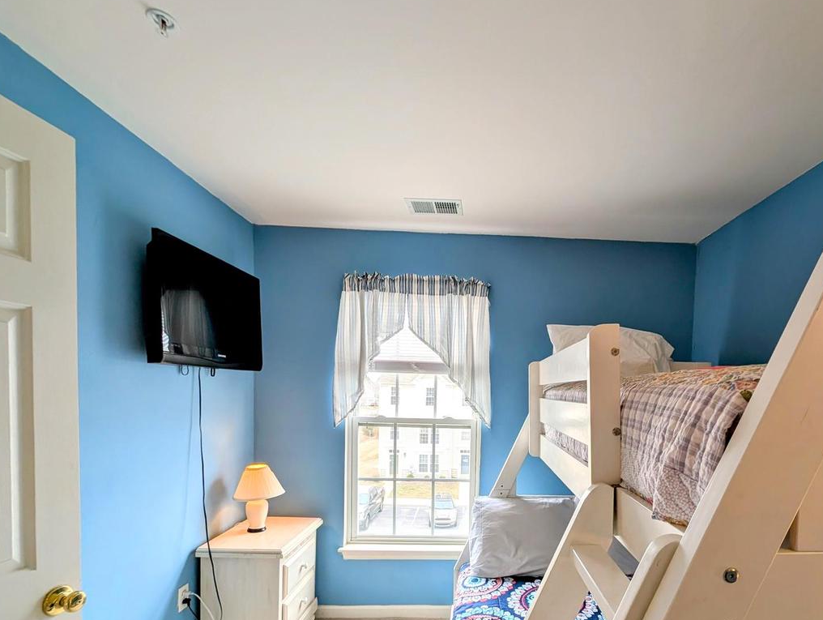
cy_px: 414
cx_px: 484
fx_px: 405
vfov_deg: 72.6
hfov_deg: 90.0
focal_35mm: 17
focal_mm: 2.23
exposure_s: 1/152
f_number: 1.95
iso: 43
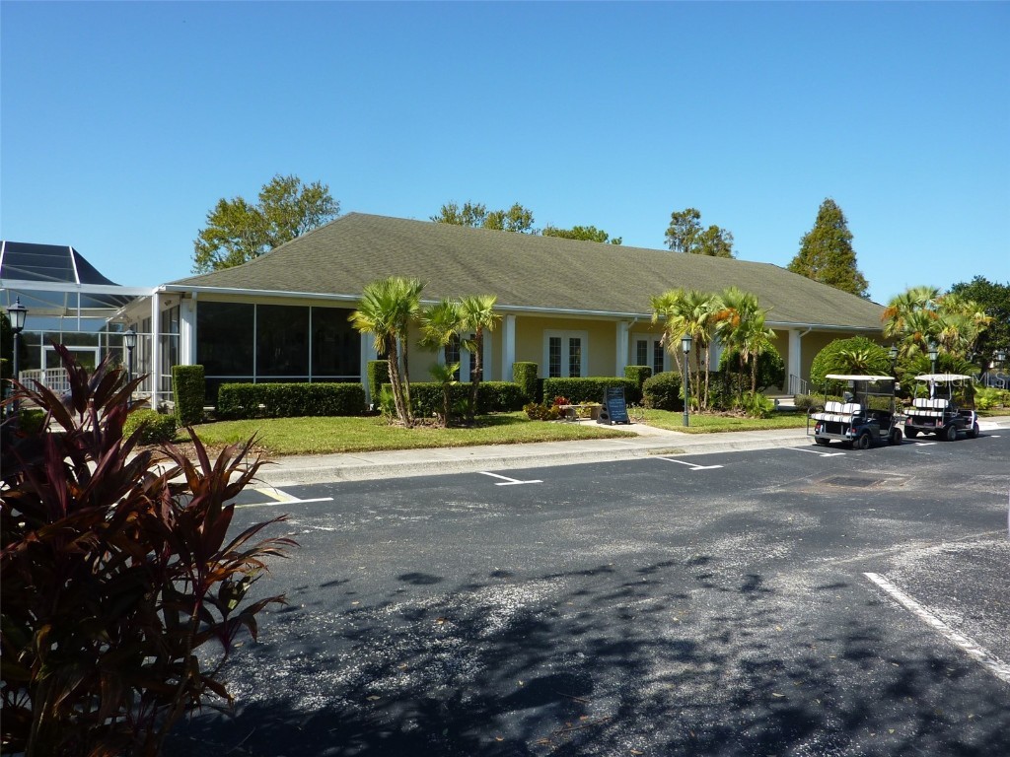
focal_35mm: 25
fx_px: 729
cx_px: 505
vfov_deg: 54.9
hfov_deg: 69.4
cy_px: 378
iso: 80
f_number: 4
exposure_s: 1/500
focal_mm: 4.1
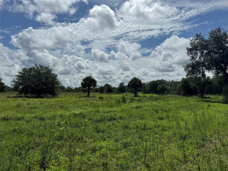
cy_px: 86
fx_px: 158
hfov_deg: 71.6
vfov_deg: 56.8
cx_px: 114
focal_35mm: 24
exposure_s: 1/15152
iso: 80
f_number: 1.78
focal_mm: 6.76
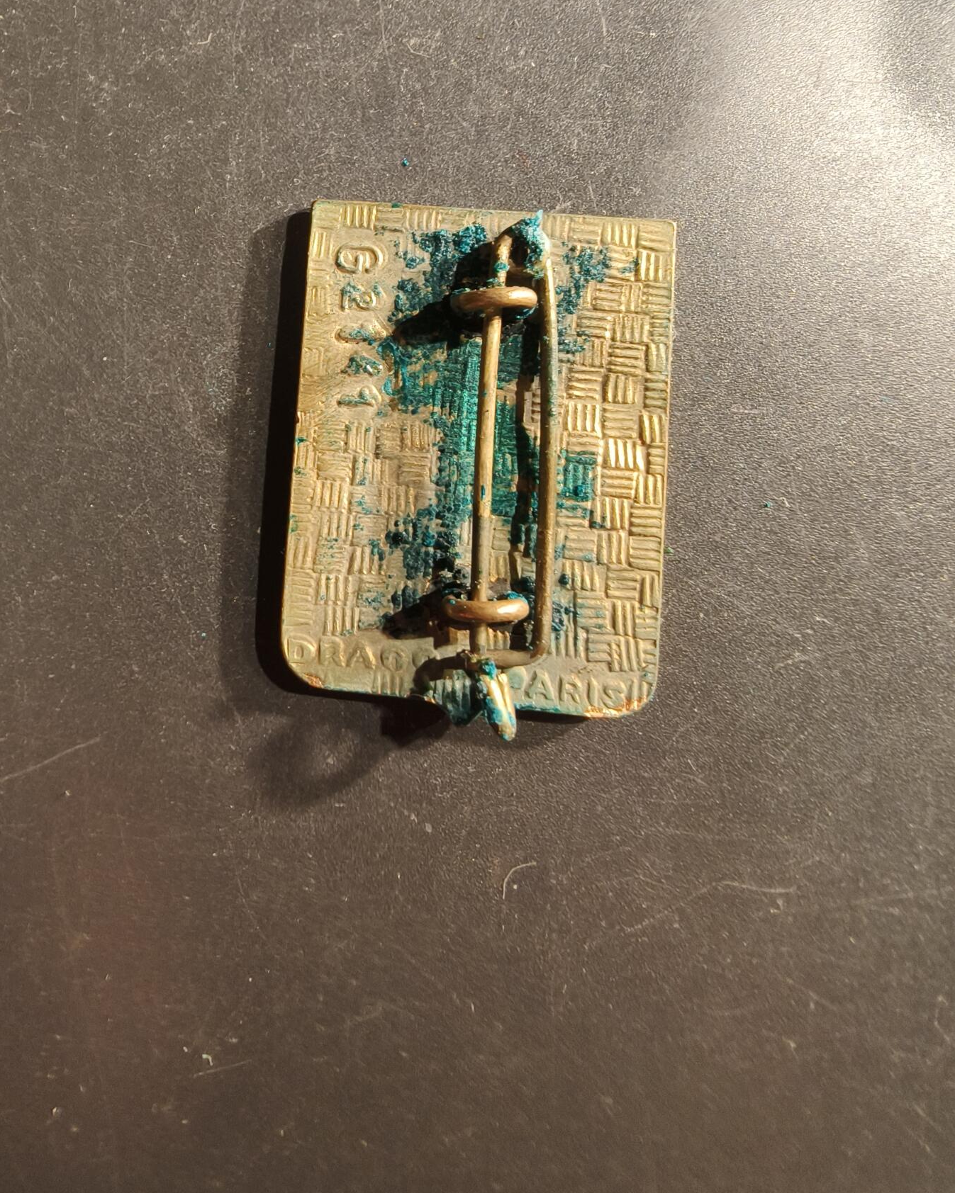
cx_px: 477
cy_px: 611
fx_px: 848
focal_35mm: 24
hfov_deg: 58.8
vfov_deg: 70.3
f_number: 2
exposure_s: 1/33.3
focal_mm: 2.32
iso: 400
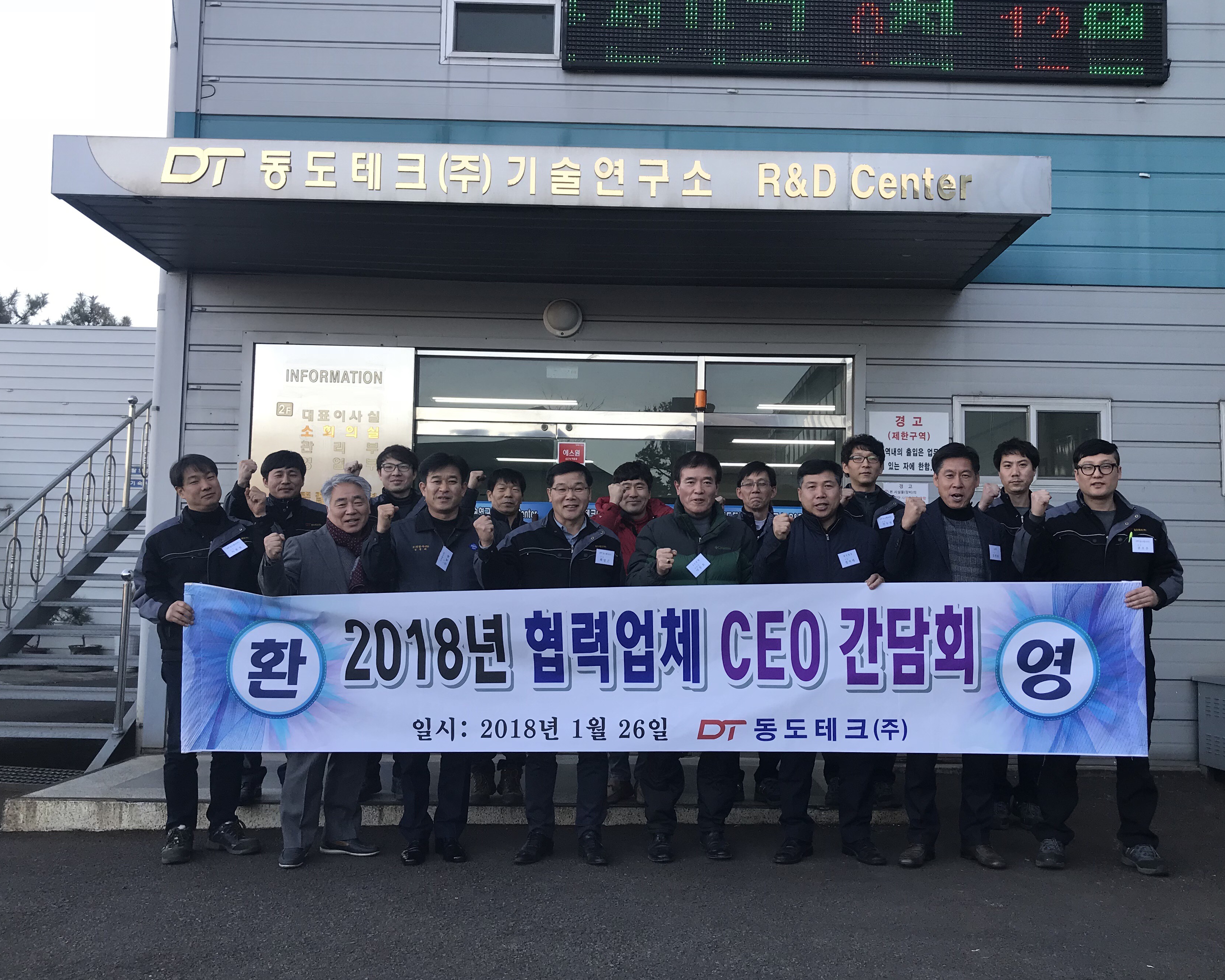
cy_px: 486
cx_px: 647
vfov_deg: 44.5
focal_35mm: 33
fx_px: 1196
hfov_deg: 54.2
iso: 20
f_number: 1.8
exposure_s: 1/194
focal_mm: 3.99
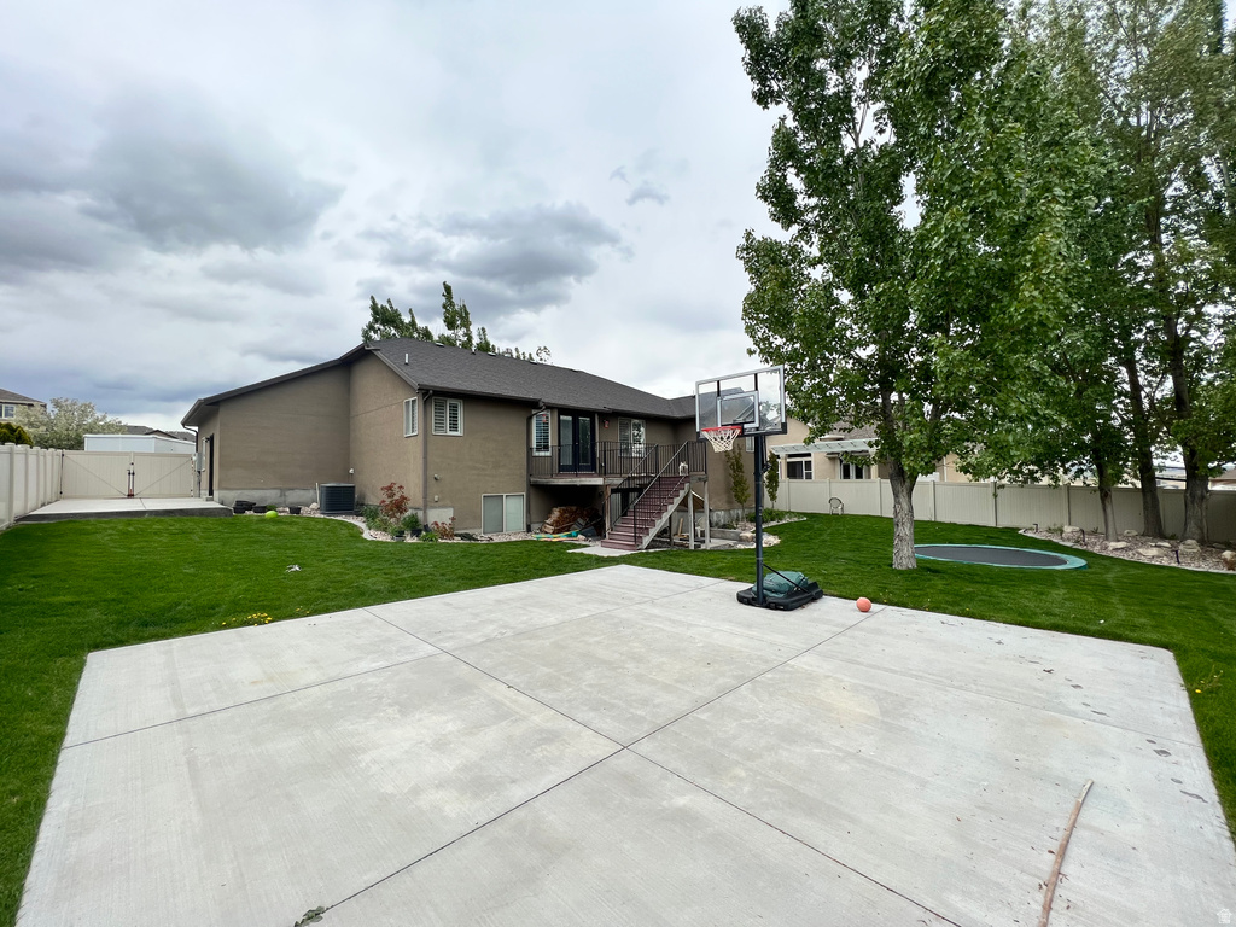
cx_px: 618
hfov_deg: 106.2
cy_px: 464
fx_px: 464
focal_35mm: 13
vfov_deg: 89.9
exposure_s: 1/1429
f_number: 1.8
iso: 32
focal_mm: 1.57
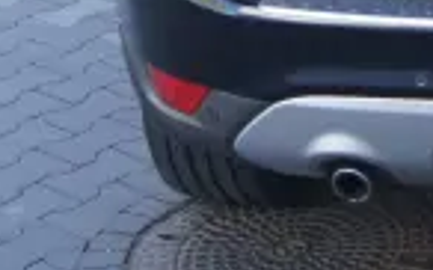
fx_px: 1580
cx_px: 652
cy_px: -160
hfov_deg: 14.5
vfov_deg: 9.4
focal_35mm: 134
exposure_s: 1/50
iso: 100
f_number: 4.5
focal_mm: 20
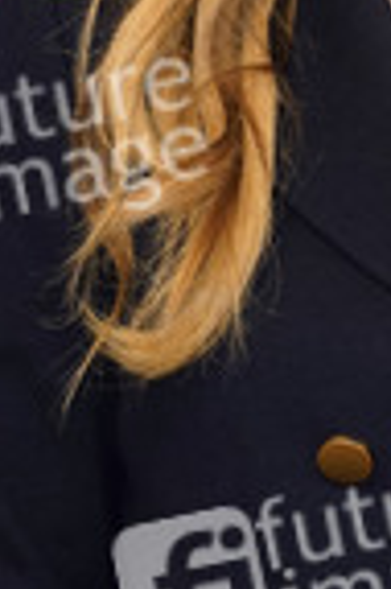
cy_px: -49
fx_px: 2645
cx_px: 445
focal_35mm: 162
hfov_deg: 8.4
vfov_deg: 12.5
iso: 2000
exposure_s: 1/160
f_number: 5.6
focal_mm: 58
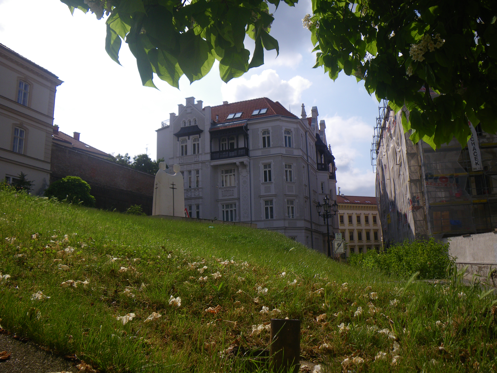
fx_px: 402
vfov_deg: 49.7
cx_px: 248
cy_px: 186
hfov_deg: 63.4
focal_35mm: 28
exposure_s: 1/640
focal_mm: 5
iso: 50
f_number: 4.2
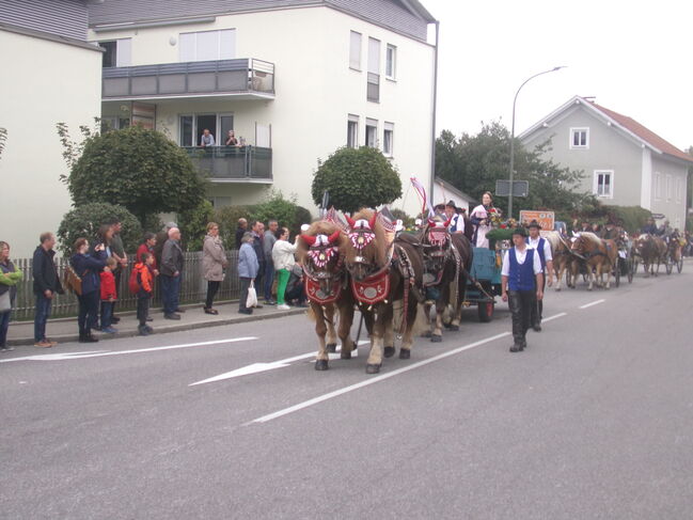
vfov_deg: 30.3
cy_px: 260
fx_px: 961
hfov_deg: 39.7
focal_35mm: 48
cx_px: 346
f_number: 4.2
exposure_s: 1/85
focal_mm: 8.5
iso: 100
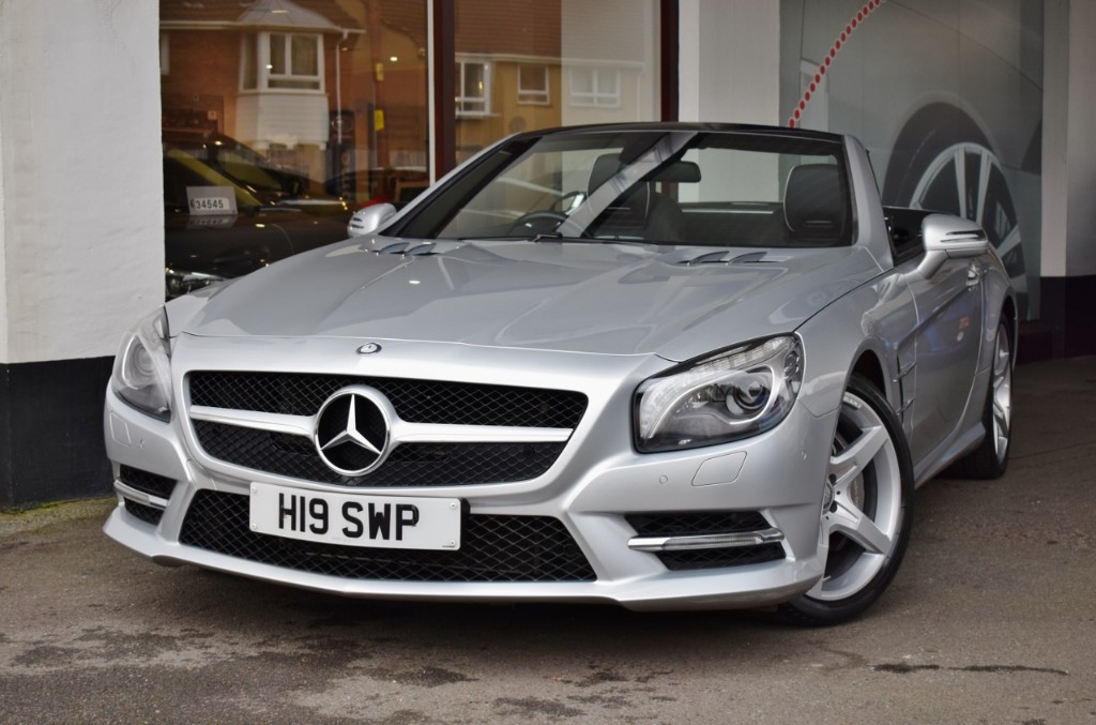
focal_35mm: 60
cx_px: 548
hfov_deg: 33.5
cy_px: 362
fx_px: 1822
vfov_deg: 22.5
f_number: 5
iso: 400
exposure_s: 1/100
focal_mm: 40
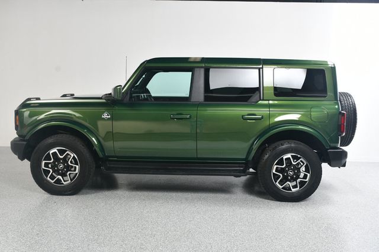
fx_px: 410
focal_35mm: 39
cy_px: 126
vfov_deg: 34.2
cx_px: 190
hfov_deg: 49.6
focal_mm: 26
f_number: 8
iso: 100
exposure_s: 1/160
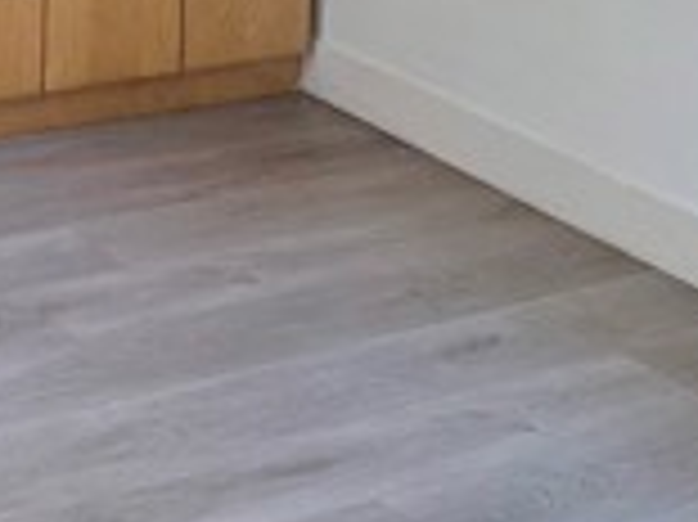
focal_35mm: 99
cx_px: -99
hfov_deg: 18.9
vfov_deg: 13.5
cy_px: -392
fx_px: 1995
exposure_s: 1/201
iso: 200
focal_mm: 6.76
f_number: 1.78
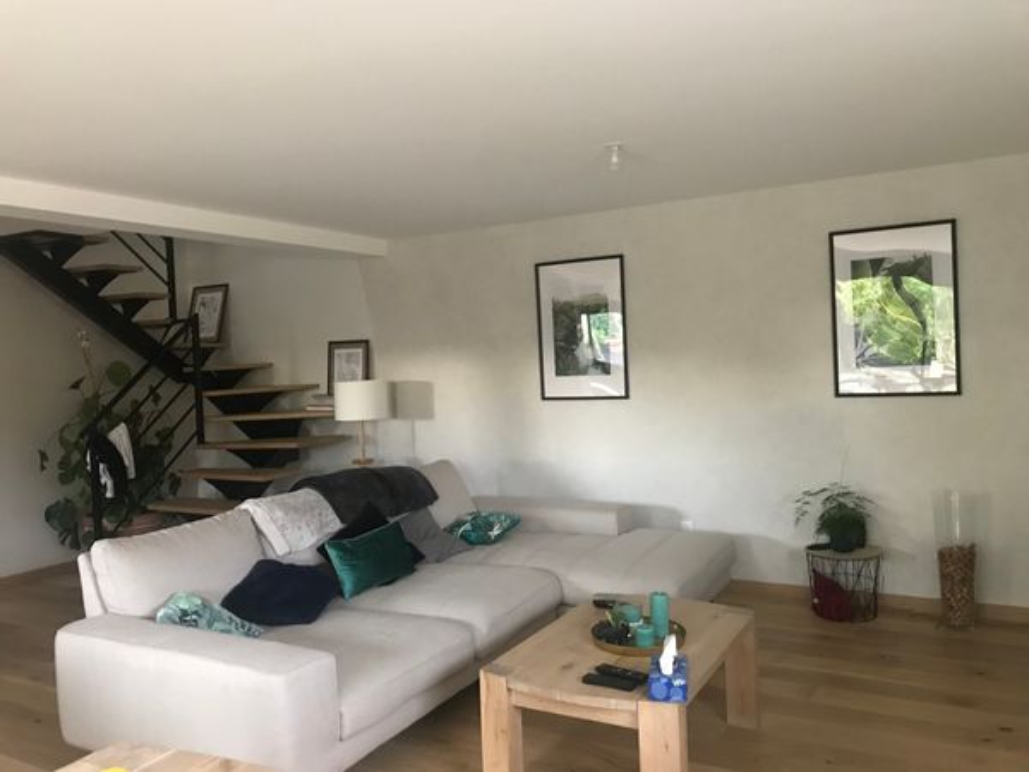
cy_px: 386
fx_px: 832
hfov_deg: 63.4
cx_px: 514
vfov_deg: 49.7
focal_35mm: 28
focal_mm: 3.99
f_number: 1.8
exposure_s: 1/9
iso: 100
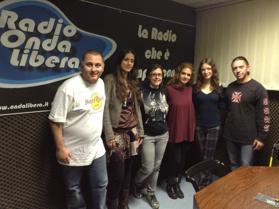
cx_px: 140
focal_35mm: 33
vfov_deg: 42.8
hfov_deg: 55.4
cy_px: 104
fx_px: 266
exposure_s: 1/24
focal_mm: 3.3
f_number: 2.4
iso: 200
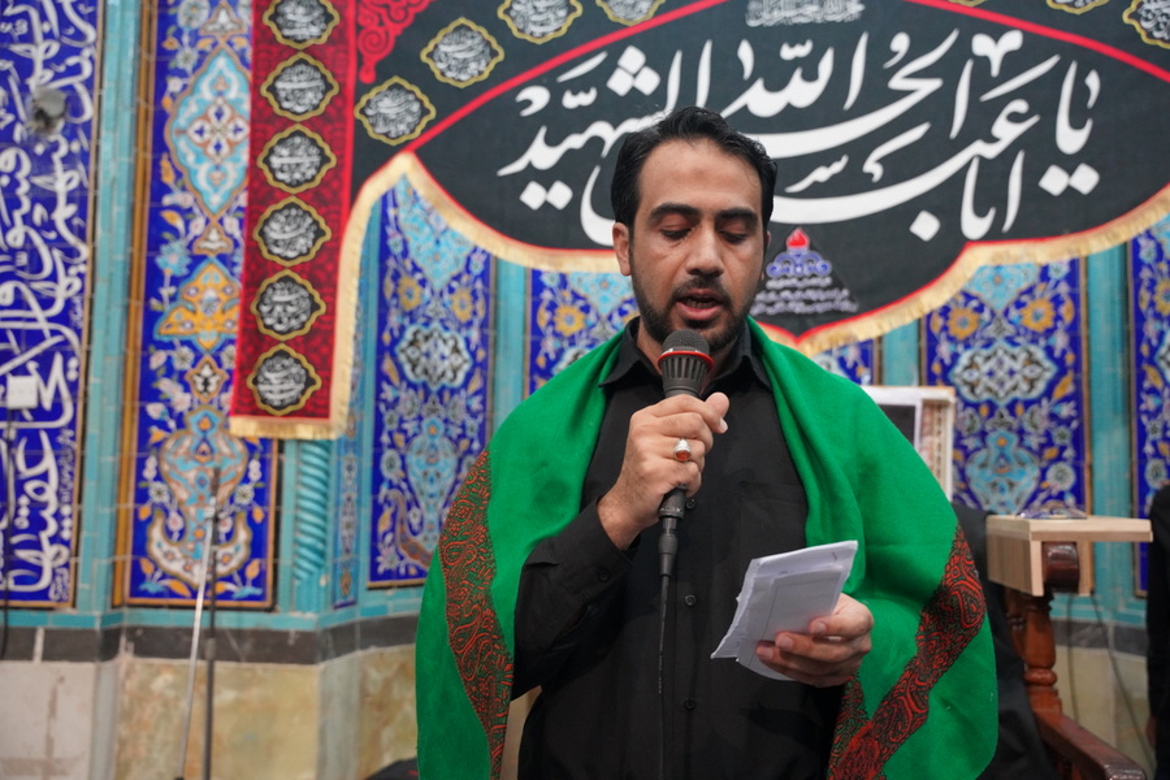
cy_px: 390
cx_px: 585
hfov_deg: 51.0
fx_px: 1225
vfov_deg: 35.3
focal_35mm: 38
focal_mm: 37.7
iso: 5000
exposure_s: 1/160
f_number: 4
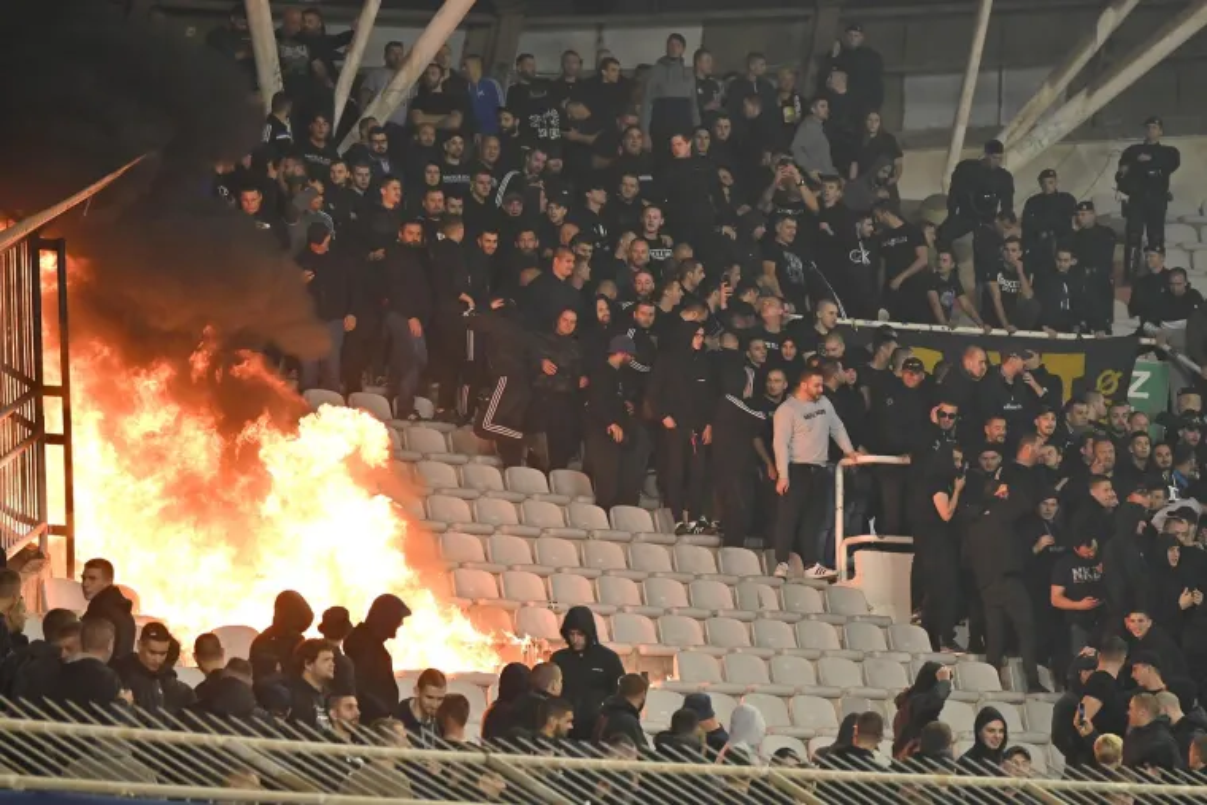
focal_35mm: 145
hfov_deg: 14.2
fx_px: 4862
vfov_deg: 9.5
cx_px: 604
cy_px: 402
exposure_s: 1/1000
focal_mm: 145
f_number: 2.8
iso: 2000
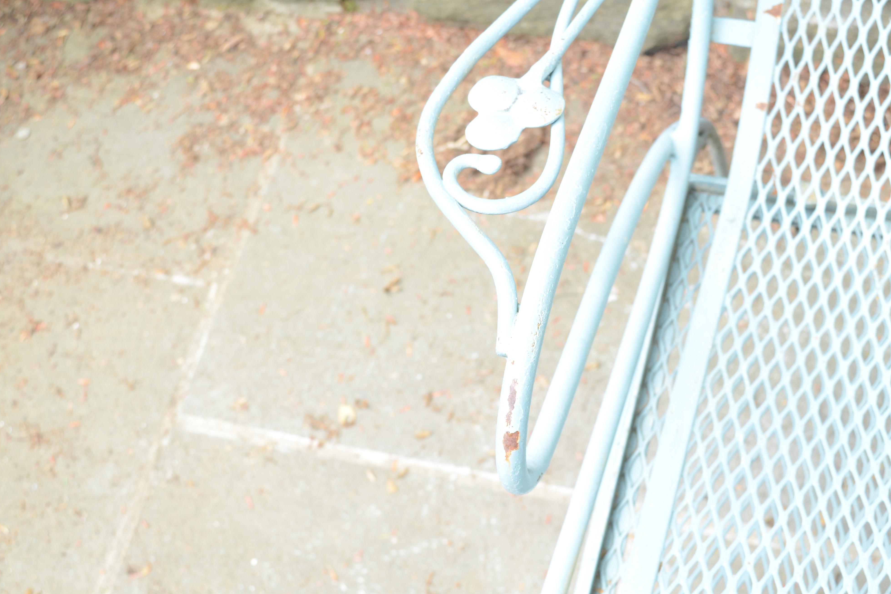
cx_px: 519
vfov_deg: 26.7
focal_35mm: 51
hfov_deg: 39.0
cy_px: 293
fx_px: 1253
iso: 500
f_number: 5.6
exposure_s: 1/160
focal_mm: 27
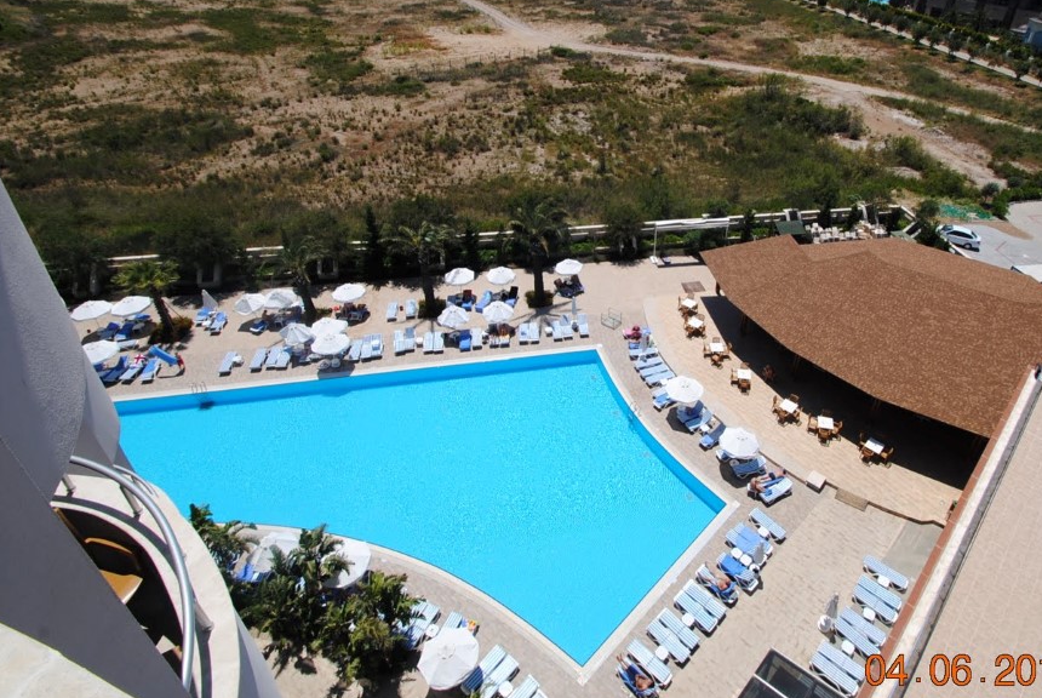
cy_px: 275
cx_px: 646
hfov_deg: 82.4
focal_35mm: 20
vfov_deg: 61.5
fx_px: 580
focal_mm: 10
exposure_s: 1/320
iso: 100
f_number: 9
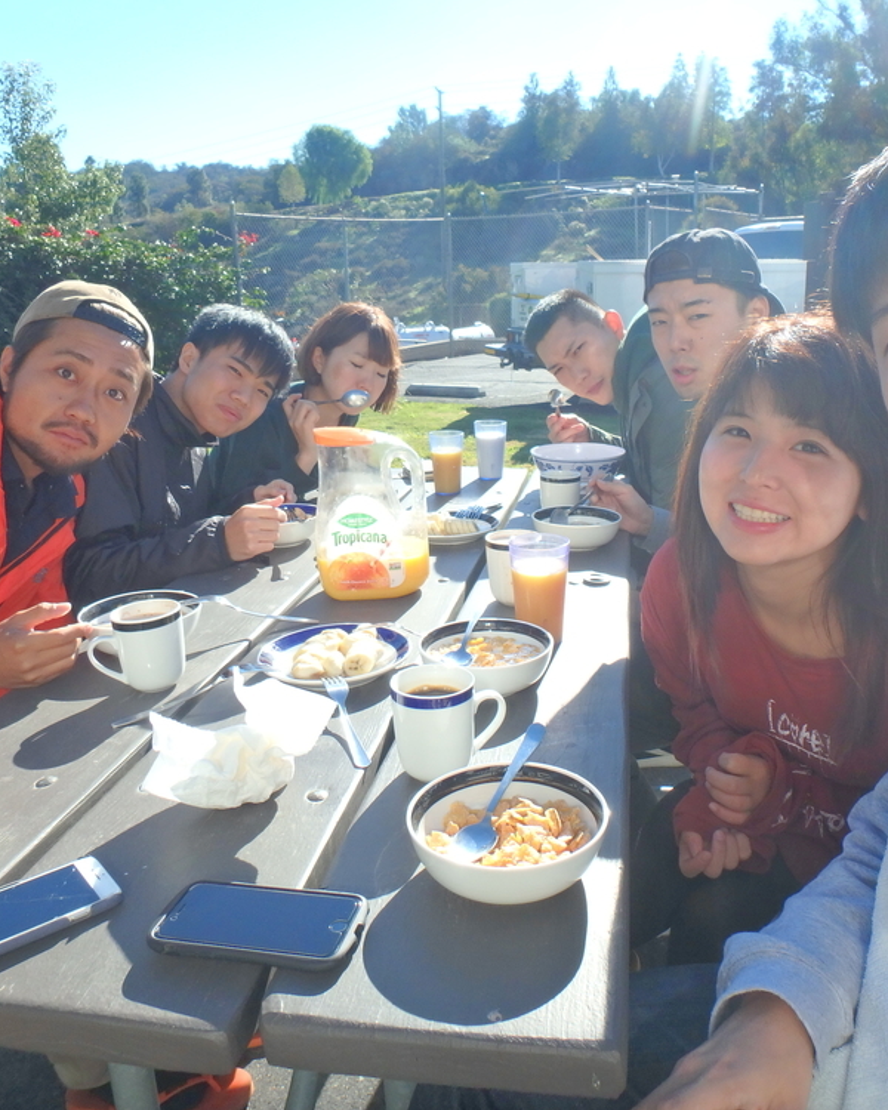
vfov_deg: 62.2
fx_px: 920
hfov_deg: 51.5
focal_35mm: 28
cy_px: 543
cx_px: 485
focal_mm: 3.7
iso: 125
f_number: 3.5
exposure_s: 1/640
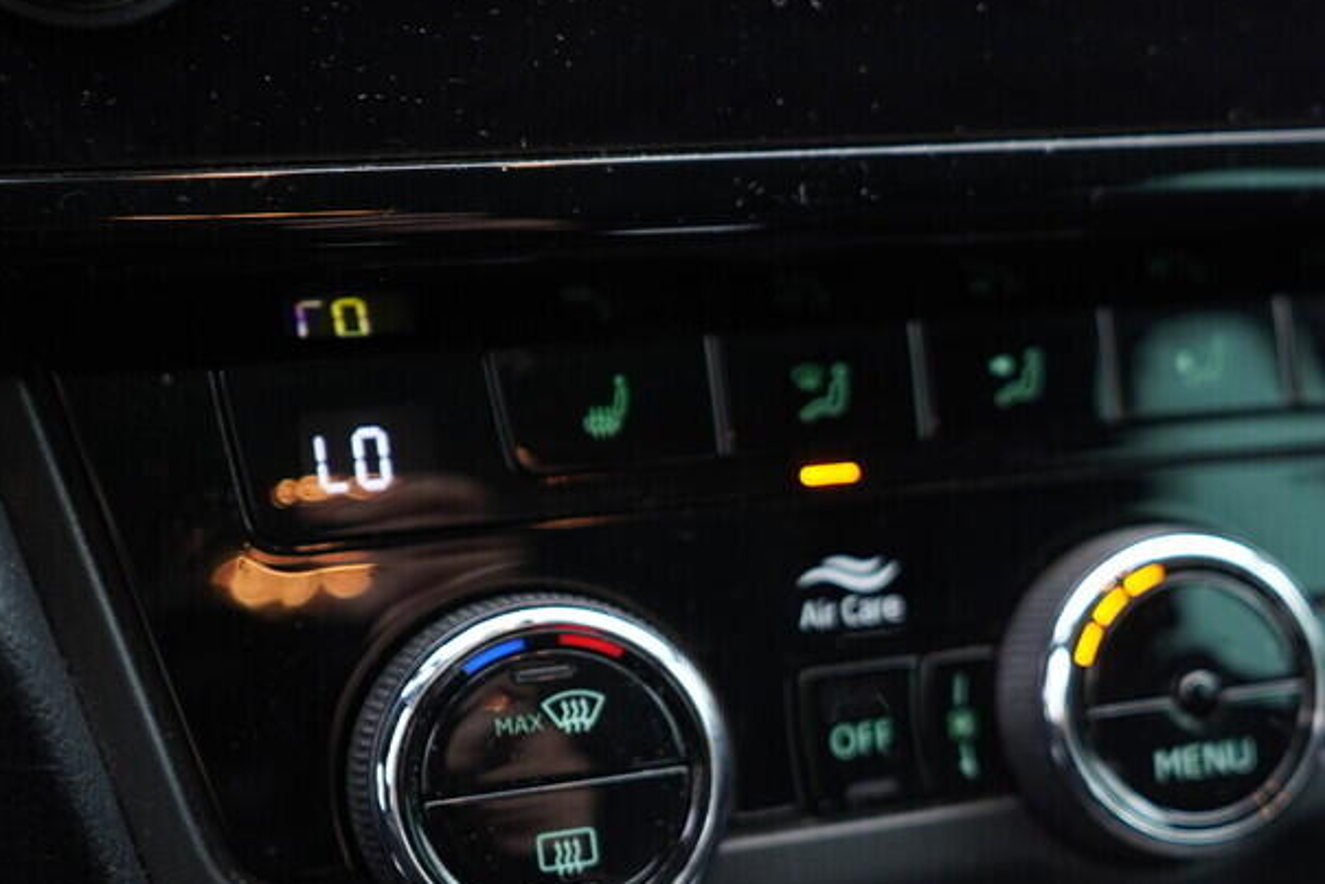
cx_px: 1046
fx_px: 2246
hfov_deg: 32.1
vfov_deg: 22.0
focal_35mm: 61
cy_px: 699
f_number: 2.8
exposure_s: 1/40
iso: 400
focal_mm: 24
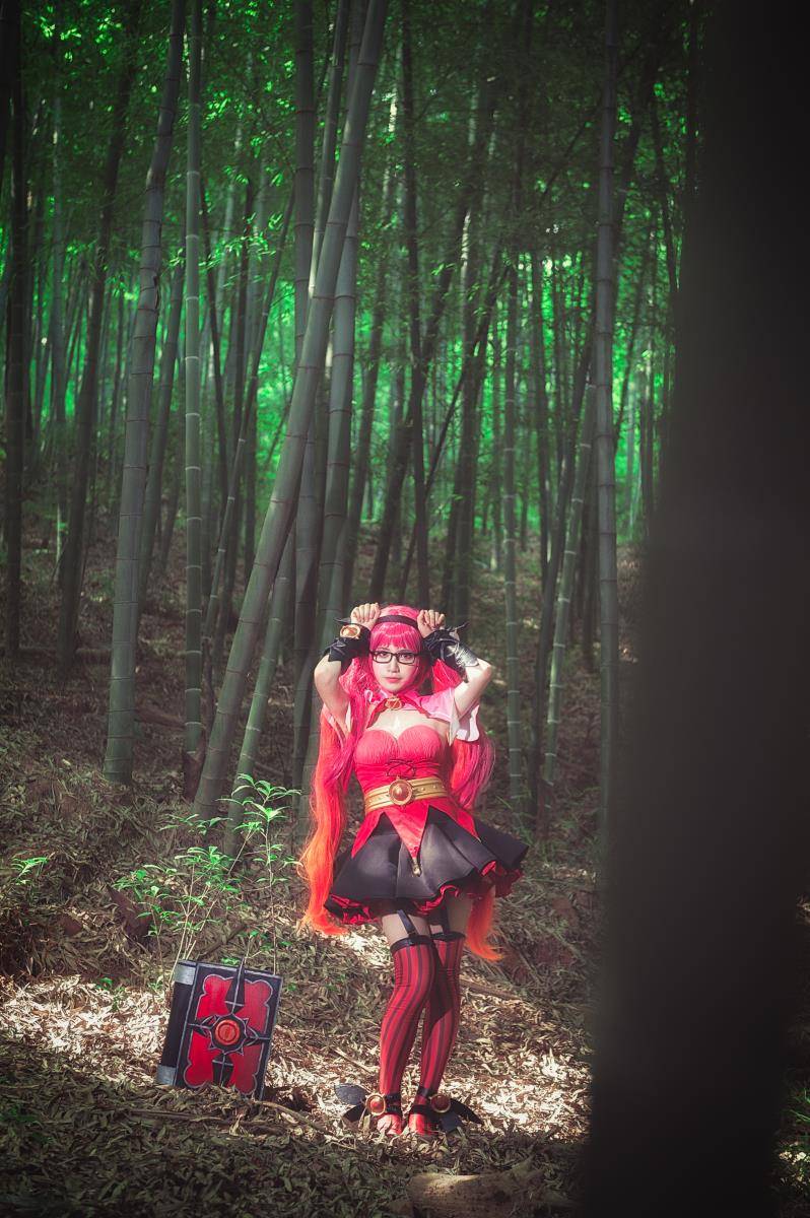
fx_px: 1961
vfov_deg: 34.5
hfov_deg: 23.3
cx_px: 405
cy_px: 609
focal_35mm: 58
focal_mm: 58
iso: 640
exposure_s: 1/125
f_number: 4
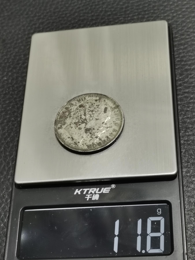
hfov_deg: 21.9
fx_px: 503
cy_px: 130
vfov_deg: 29.0
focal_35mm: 67
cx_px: 98
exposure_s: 1/100
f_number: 1.8
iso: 125
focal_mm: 5.58
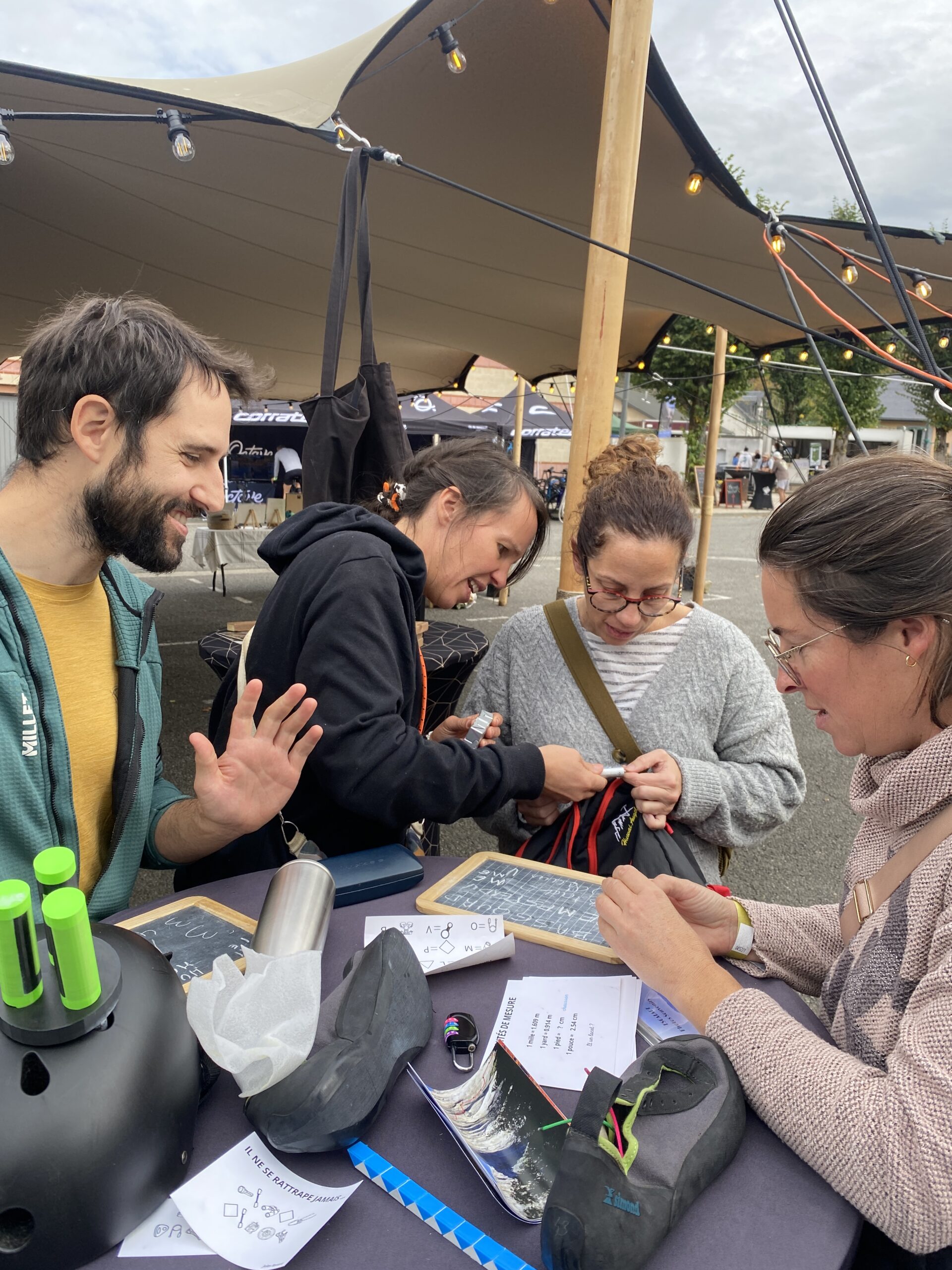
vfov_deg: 67.3
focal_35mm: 26
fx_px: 953
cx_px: 476
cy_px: 635
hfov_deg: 53.1
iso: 32
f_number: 1.8
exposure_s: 1/489
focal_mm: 4.25
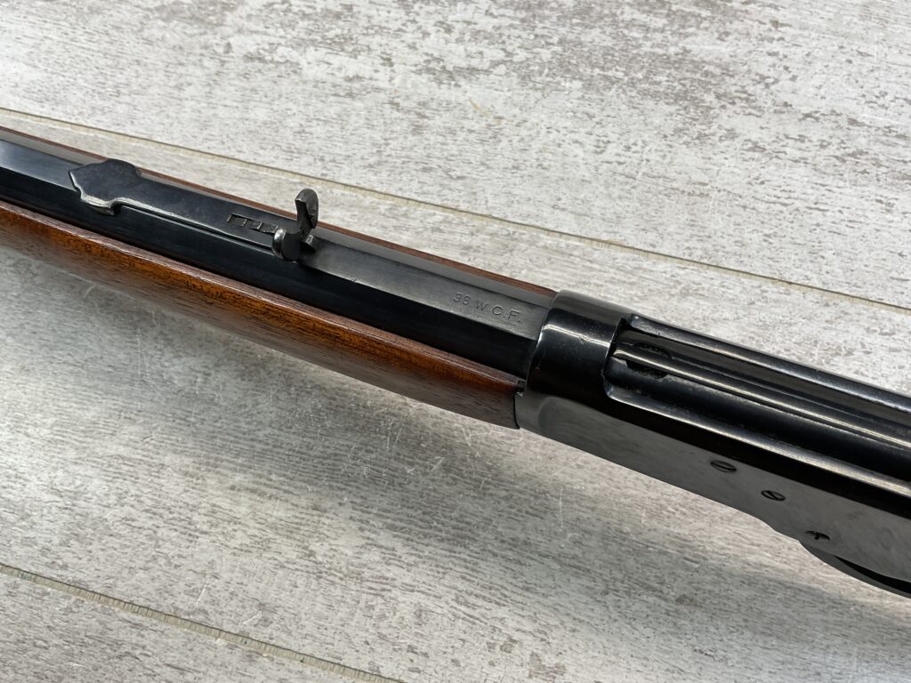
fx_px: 763
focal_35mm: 29
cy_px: 342
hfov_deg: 61.7
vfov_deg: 48.2
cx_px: 456
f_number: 1.8
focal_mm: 3
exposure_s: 1/120
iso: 20
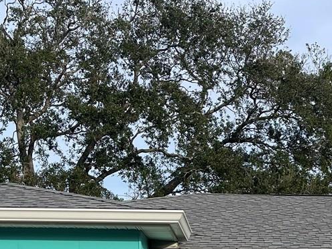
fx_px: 805
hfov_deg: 22.9
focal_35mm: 84
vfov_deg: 16.4
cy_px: 344
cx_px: 278
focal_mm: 5.1
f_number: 1.6
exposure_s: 1/2717
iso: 50
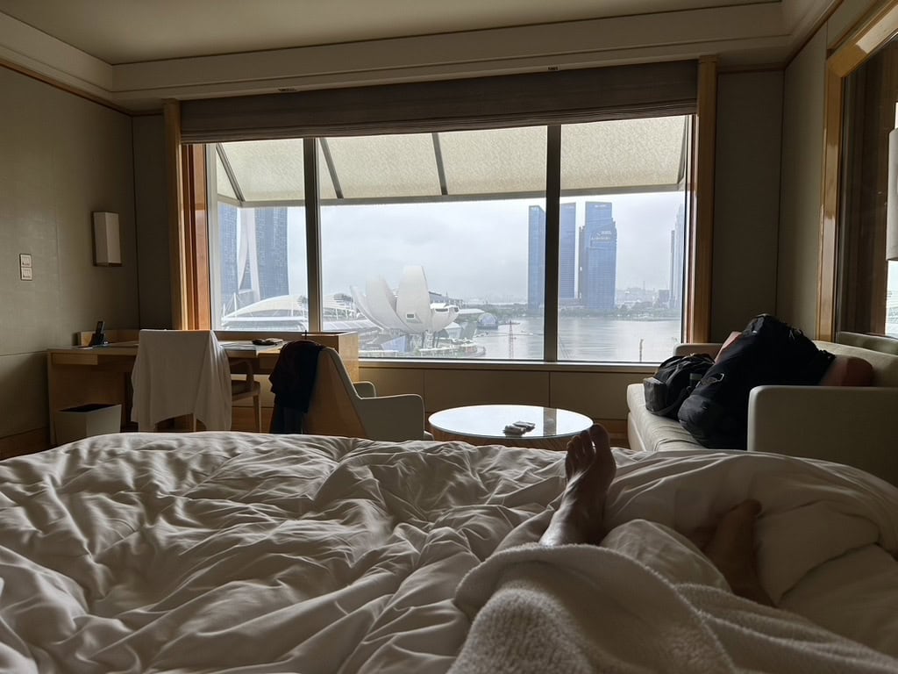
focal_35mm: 24
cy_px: 337
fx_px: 623
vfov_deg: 56.8
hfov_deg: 71.6
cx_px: 449
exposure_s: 1/121
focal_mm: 6.9
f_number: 1.8
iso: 64
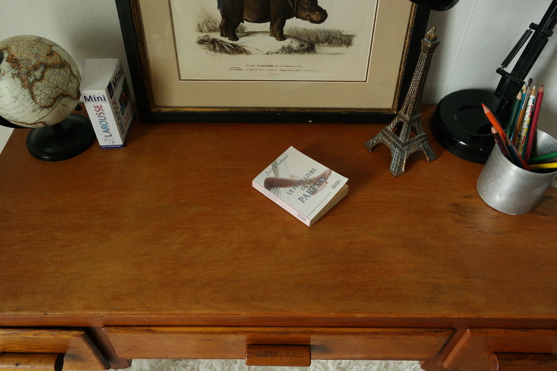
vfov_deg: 43.6
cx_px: 278
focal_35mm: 30
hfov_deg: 61.9
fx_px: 464
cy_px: 186
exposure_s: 1/50
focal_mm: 20
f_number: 5.6
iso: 1600
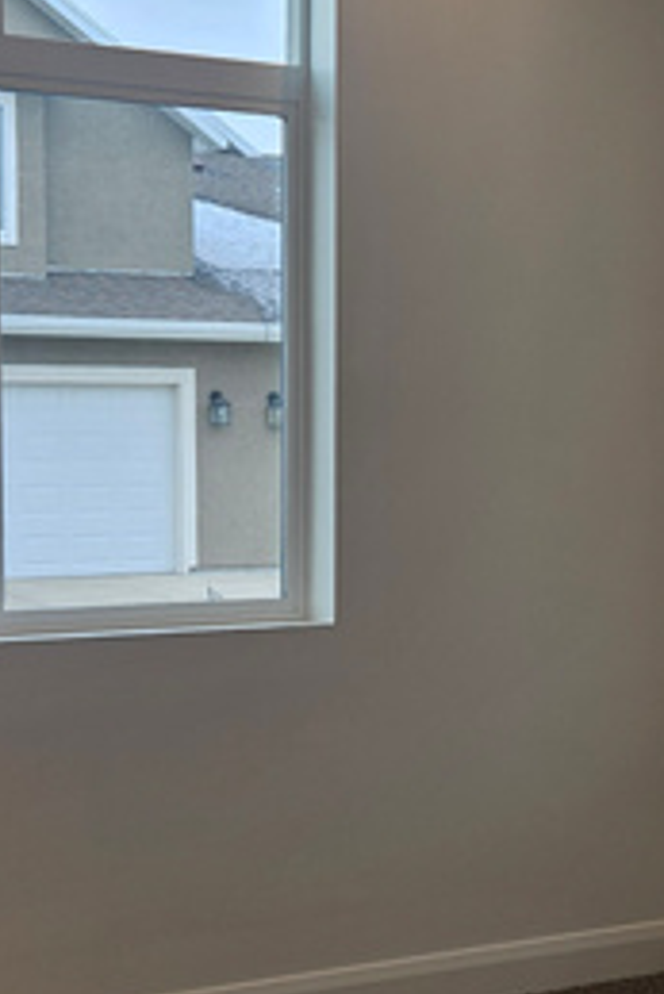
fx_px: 1962
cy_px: 576
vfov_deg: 28.4
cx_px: 380
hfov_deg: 19.2
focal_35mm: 71
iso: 25
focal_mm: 5.4
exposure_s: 1/152
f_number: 1.8
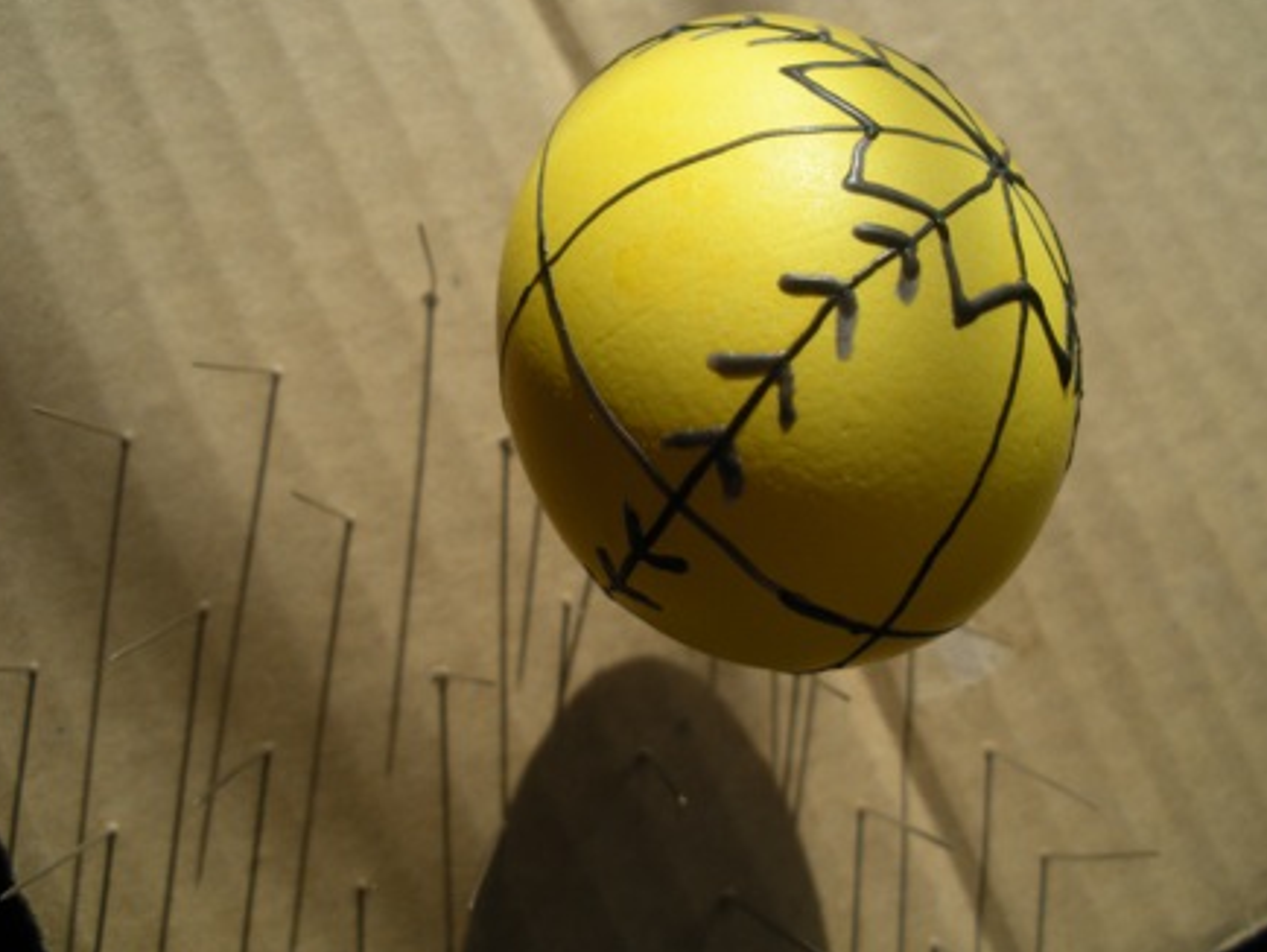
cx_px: 645
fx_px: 1428
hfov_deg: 47.8
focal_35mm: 39
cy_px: 448
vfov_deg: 36.8
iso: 64
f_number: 3.5
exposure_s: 1/208
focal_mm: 6.3
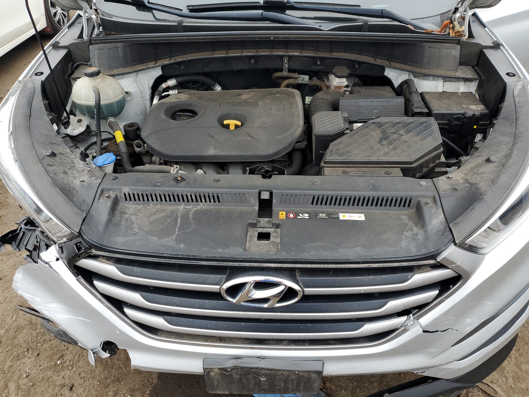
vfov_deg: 53.1
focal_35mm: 26
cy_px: 198
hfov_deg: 67.3
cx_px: 264
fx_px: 397
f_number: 1.5
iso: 50
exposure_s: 1/169
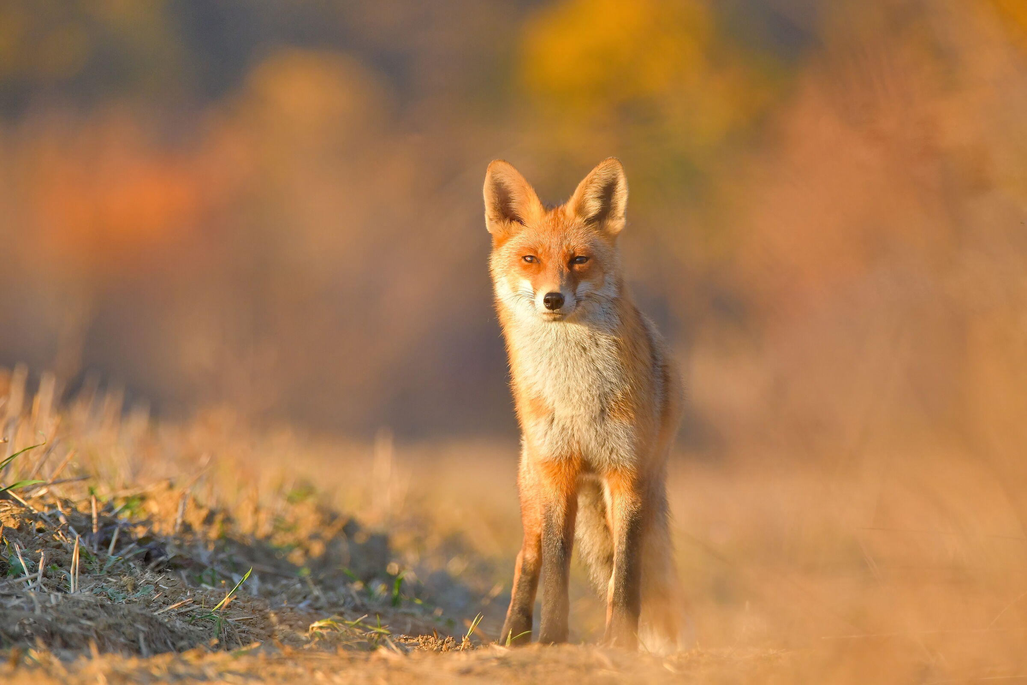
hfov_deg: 2.3
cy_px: 342
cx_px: 514
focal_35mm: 900
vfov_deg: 1.5
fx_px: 25673
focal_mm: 600
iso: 800
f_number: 8
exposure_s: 1/640
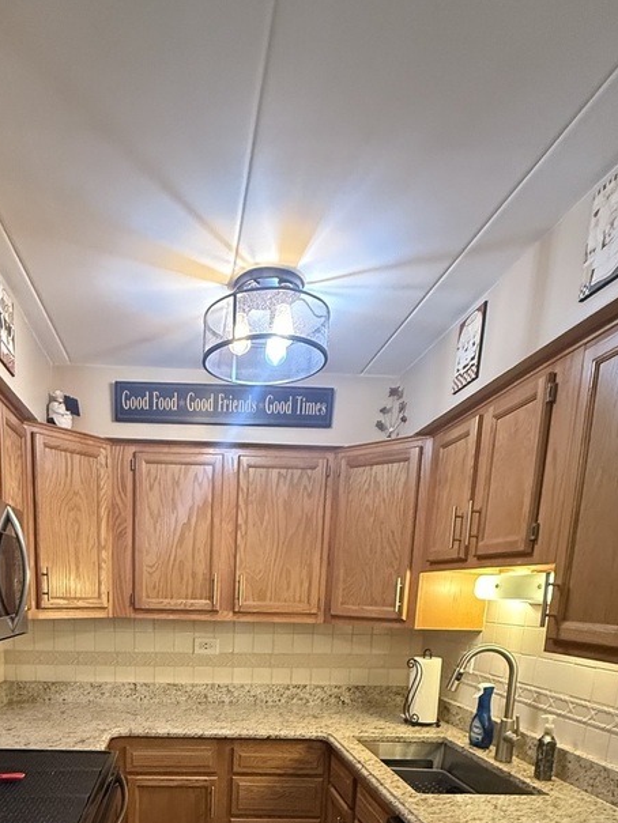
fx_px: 595
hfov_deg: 53.5
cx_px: 193
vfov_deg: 61.0
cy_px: 707
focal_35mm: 25
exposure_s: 1/60
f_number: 2.2
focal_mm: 2.22
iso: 800
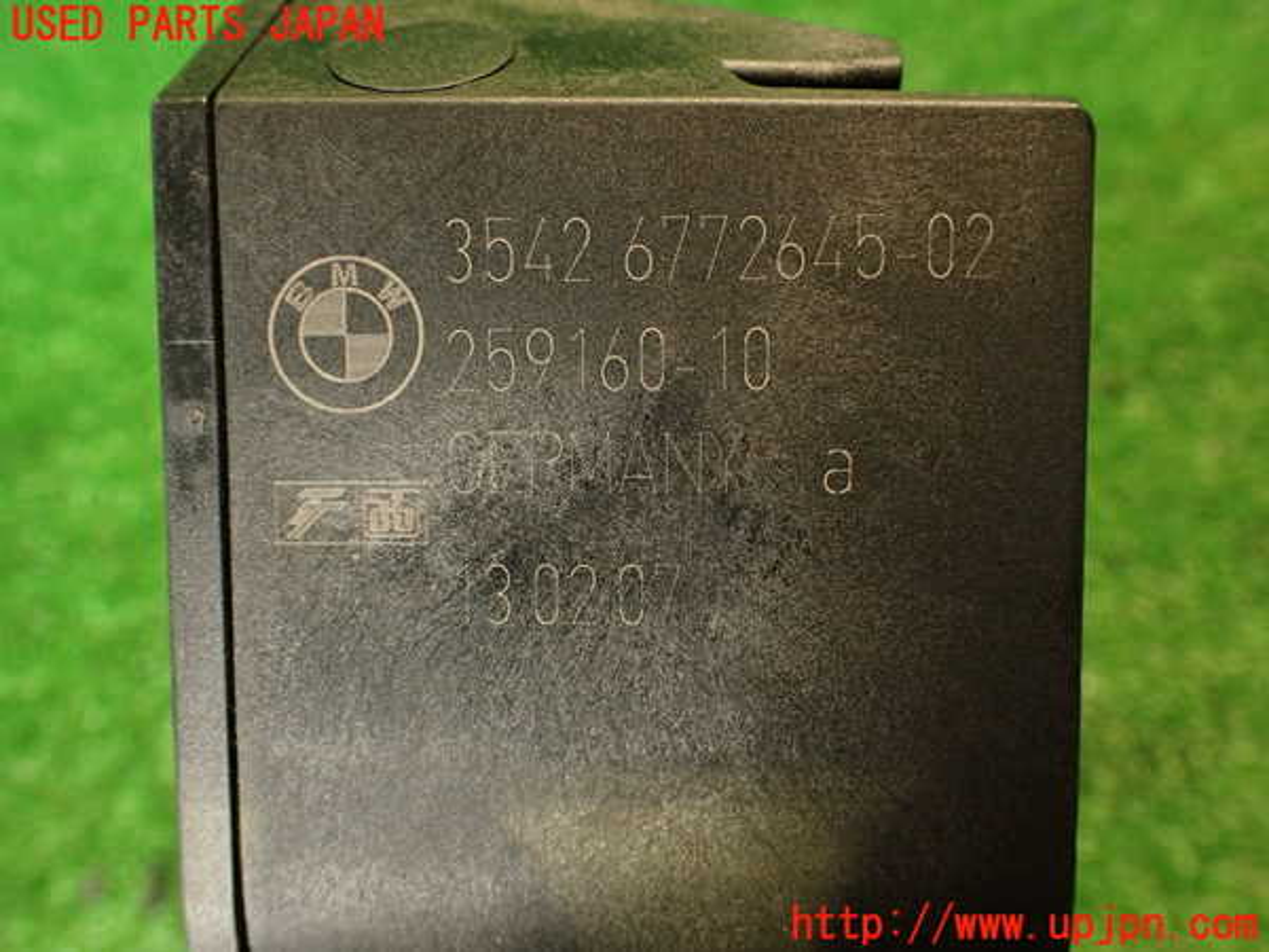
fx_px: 1100
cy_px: 476
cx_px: 634
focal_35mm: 30
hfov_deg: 60.0
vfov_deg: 46.8
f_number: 2.3
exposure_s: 1/30
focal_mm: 5.4
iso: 500
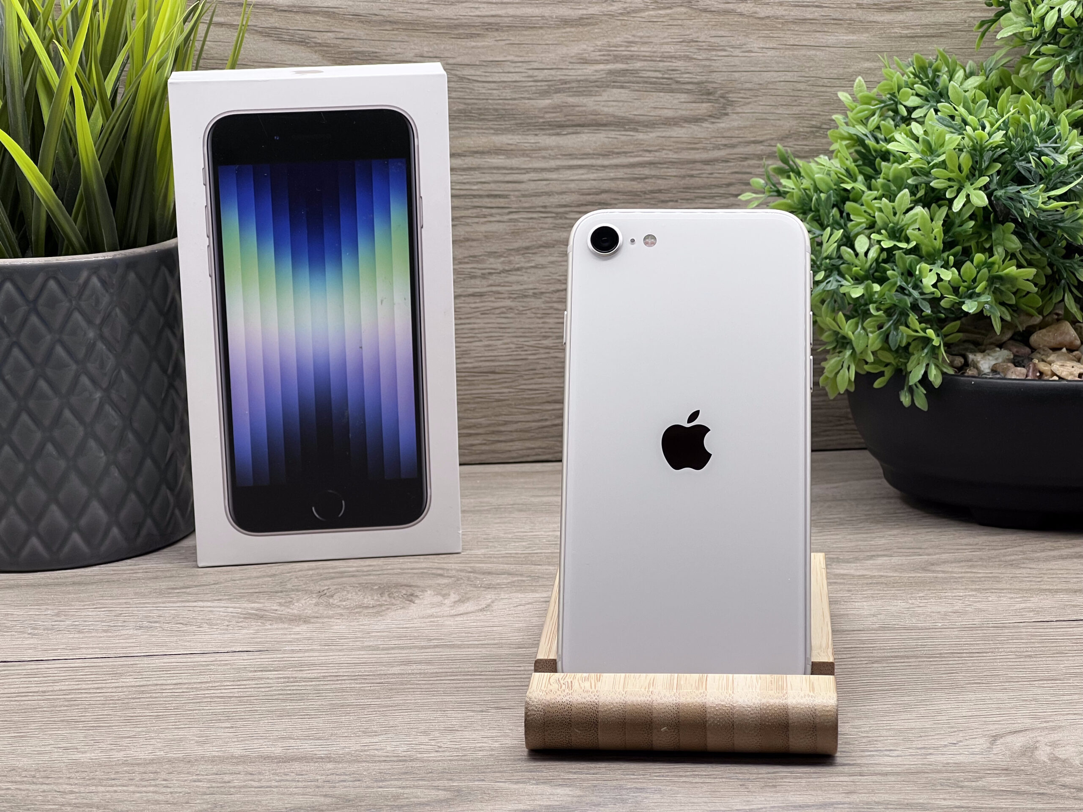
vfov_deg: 19.1
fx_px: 2409
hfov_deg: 25.3
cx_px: 542
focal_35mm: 77
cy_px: 406
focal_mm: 9
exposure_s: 1/100
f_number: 2.8
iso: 64
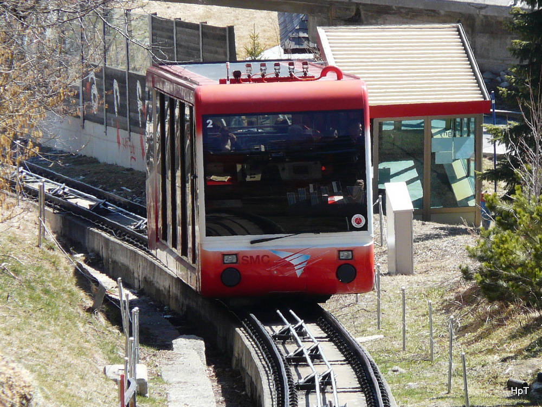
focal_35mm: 350
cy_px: 204
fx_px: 5483
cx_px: 271
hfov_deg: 5.7
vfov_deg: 4.3
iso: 100
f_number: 5.6
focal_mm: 57.4
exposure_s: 1/250
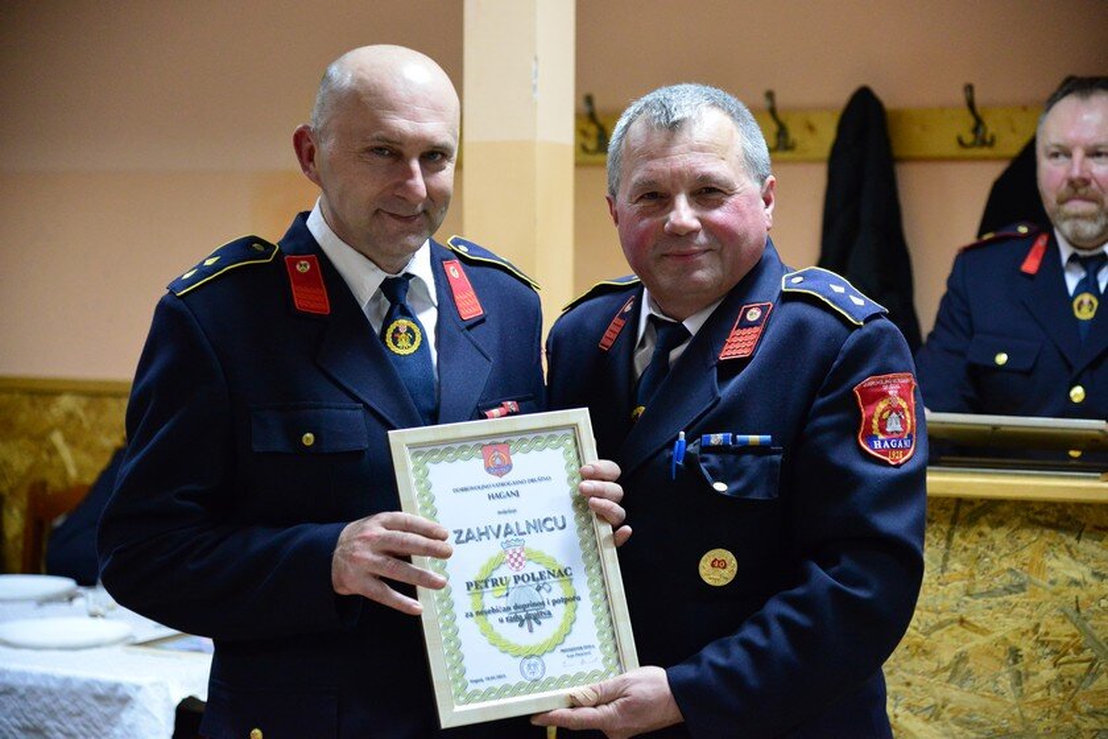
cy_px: 370
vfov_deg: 17.5
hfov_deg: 26.0
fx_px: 2400
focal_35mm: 78
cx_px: 554
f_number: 4
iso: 6400
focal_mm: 78
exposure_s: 1/100
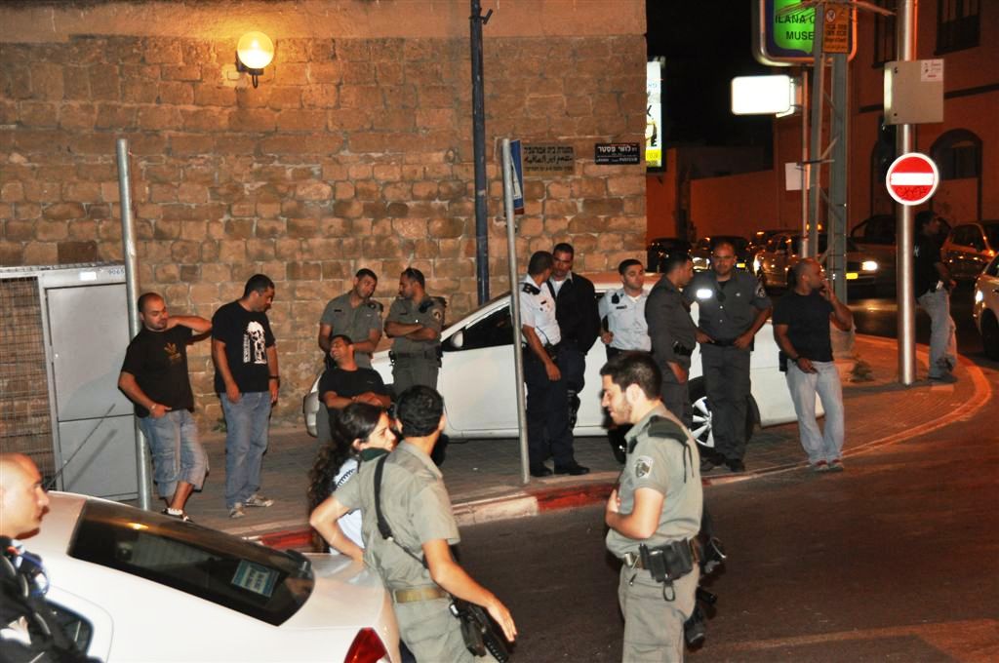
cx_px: 500
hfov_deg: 30.5
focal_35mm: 66
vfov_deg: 20.6
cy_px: 332
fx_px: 1829
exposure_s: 1/60
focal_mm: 44
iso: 800
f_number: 4.5
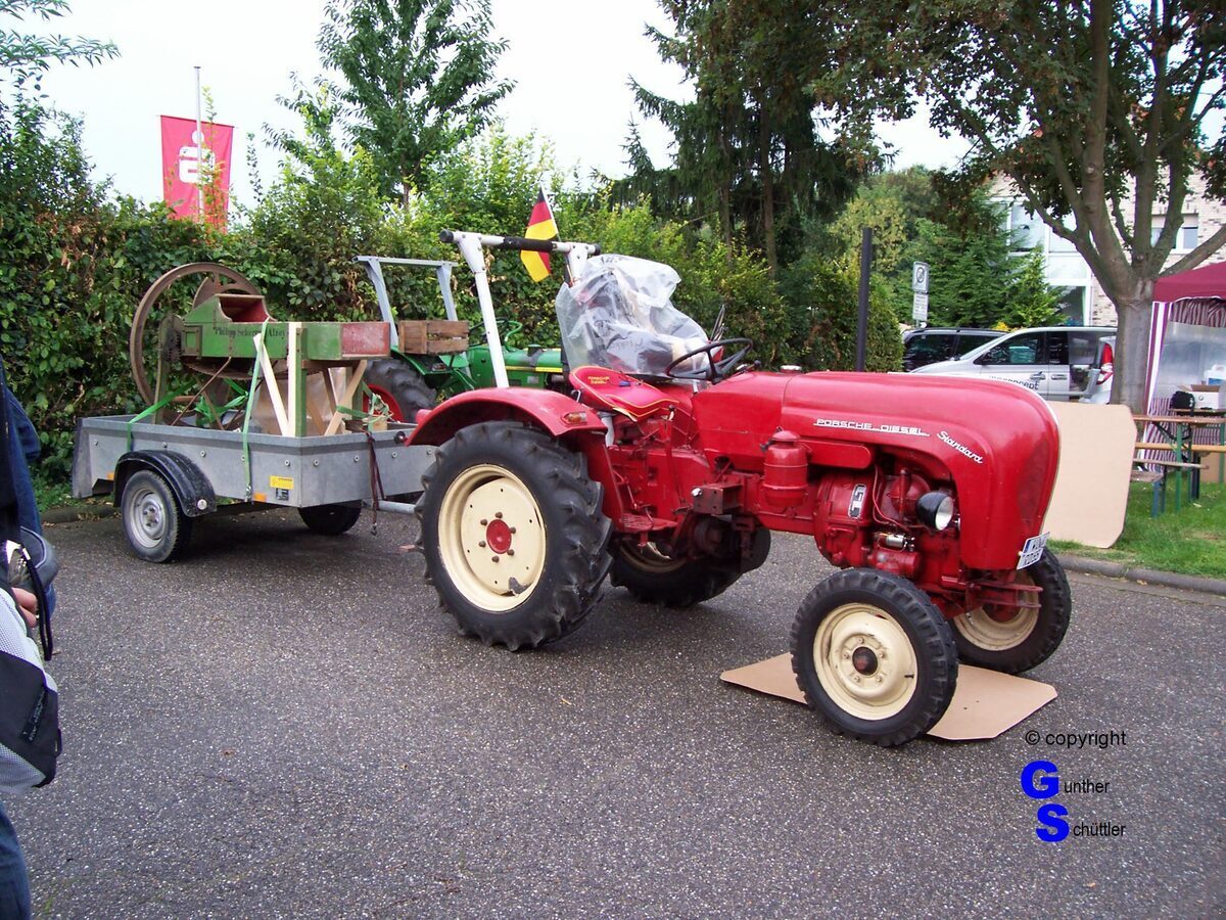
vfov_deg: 41.8
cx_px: 613
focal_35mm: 34
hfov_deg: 54.0
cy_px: 460
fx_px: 1204
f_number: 2.7
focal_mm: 5.6
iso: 80
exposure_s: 1/85.4
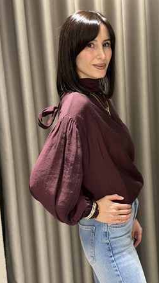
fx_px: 397
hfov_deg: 22.6
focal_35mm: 53
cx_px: 105
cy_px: 143
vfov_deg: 39.2
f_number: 1.78
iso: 125
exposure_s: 1/60
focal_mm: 6.76
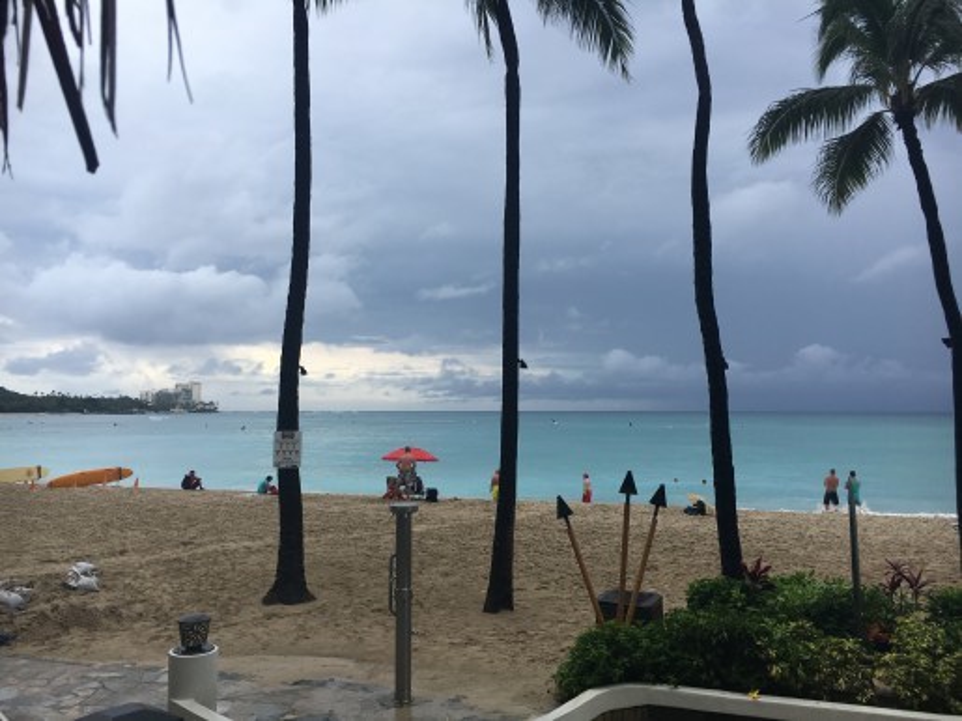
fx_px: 806
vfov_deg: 48.2
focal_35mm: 29
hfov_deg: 61.7
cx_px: 481
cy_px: 360
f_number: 2.2
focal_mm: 4.15
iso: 25
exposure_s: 1/836
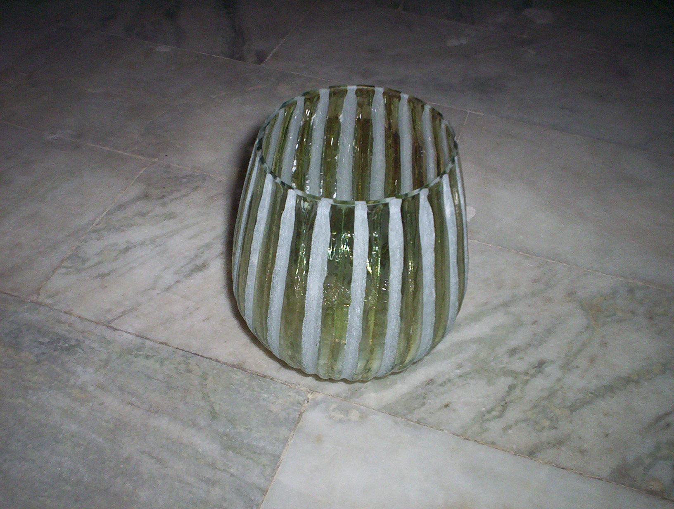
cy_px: 254
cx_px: 337
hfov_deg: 48.9
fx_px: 742
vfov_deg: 37.9
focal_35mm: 38
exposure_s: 1/60
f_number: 4.5
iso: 140
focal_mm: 4.99
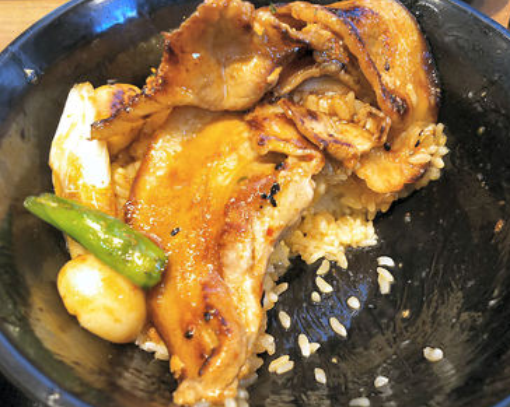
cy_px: 206
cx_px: 247
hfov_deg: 60.4
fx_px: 438
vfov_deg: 50.0
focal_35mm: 29
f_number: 1.9
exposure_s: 1/33
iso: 80
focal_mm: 4.2
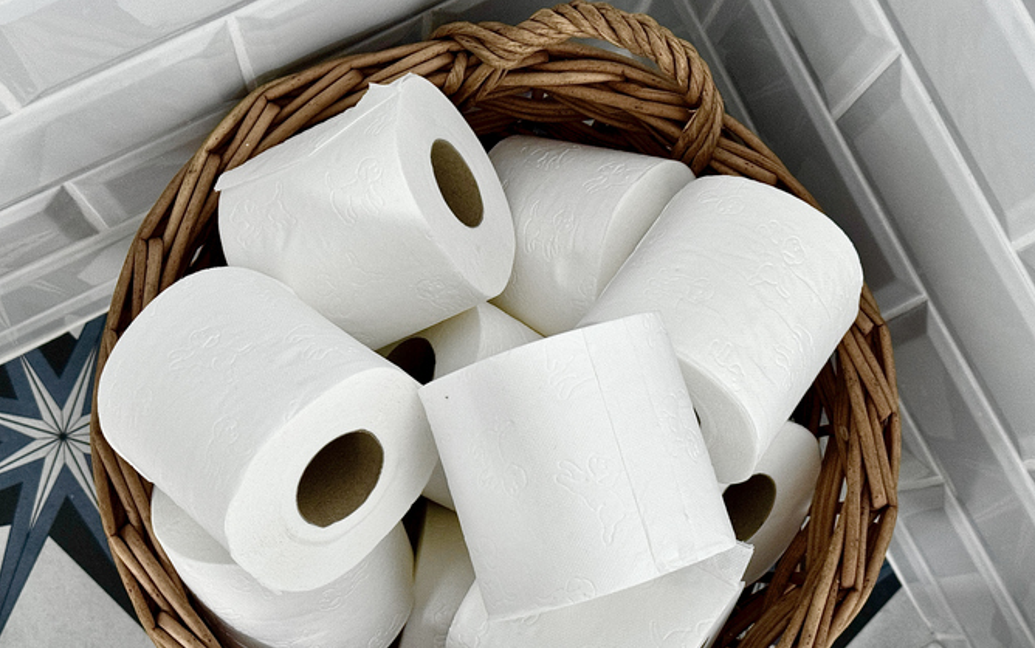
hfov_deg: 38.9
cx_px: 521
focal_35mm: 52
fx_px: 1467
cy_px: 375
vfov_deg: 24.9
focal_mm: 6.76
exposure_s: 1/40
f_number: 1.78
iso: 320
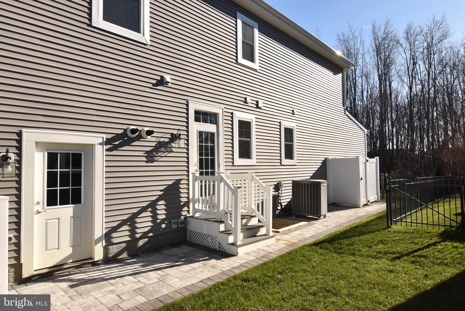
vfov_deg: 56.2
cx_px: 232
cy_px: 156
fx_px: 291
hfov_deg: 77.3
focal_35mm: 22
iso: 800
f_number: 14
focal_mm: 15
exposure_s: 1/800
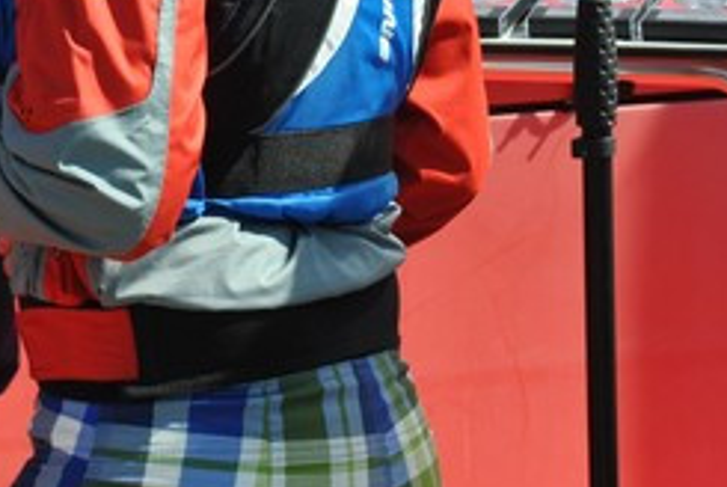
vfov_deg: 5.5
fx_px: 4990
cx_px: 312
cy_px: -270
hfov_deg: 8.3
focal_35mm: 247
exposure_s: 1/250
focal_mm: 45
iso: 100
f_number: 8
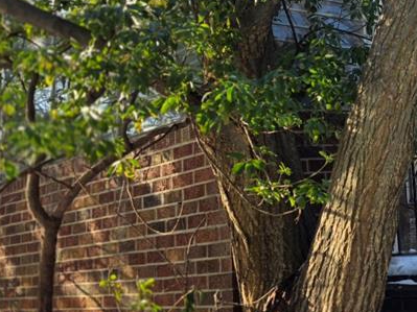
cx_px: 492
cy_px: 59
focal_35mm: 59
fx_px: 711
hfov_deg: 28.7
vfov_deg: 24.4
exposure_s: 1/1429
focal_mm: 6.3
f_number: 1.7
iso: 80
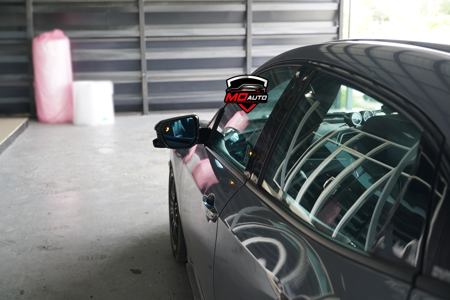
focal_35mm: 43
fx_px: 538
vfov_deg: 31.2
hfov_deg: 45.4
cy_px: 150
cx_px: 225
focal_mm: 43
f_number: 4
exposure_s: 1/60
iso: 320
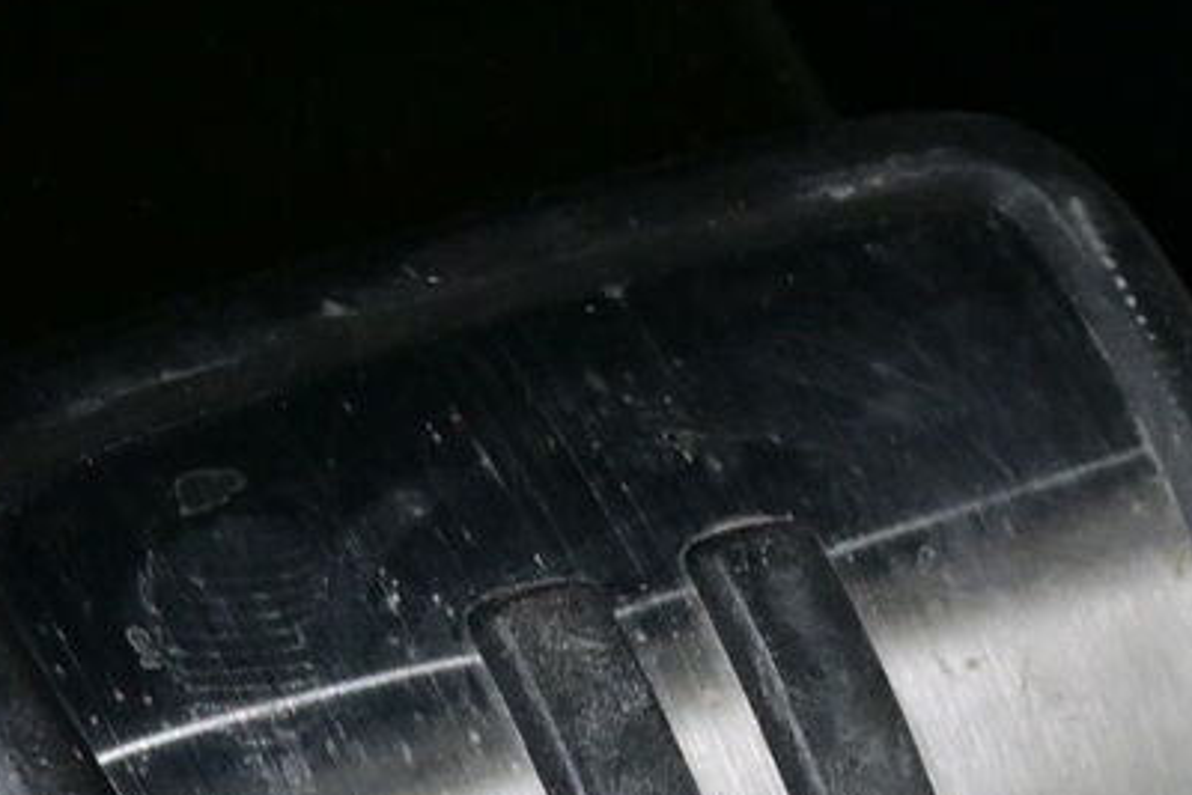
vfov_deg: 5.3
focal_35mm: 259
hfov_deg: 7.9
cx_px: 867
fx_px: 8578
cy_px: 601
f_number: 5.3
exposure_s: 1/60
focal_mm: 36
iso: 720
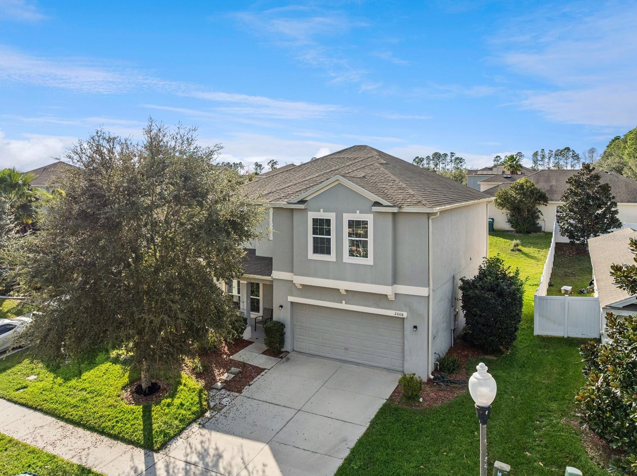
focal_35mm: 25
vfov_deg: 54.8
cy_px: 237
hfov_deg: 69.4
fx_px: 460
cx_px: 309
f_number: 2.8
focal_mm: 12.29
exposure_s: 1/2000
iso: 400
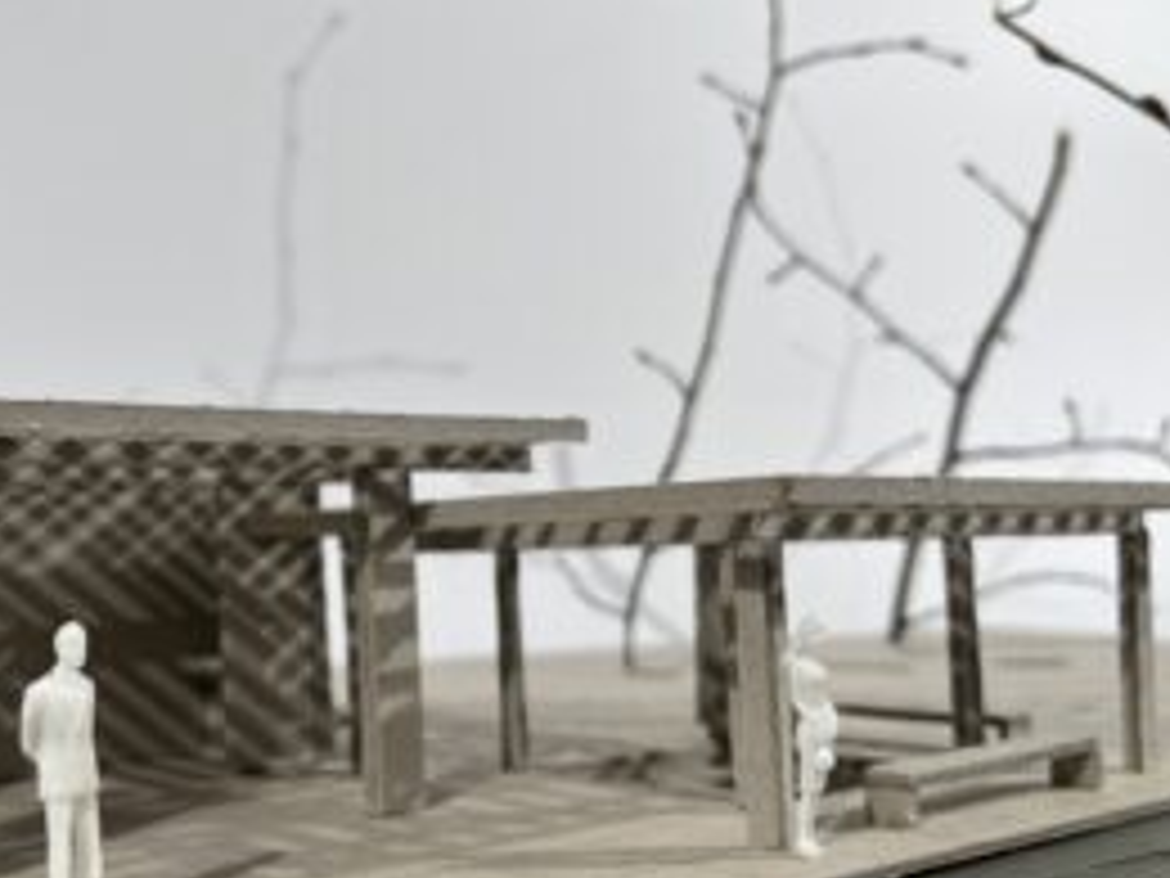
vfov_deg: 35.9
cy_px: 513
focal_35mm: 40
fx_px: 1352
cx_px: 369
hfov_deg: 45.9
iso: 50
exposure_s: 1/359
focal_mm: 5.1
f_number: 1.6
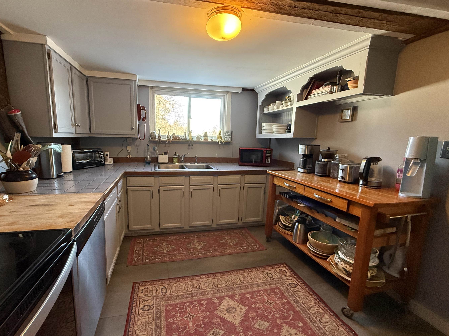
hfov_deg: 94.2
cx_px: 201
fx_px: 208
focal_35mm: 16
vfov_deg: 78.1
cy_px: 170
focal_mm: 2.22
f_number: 2.2
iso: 640
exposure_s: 1/120
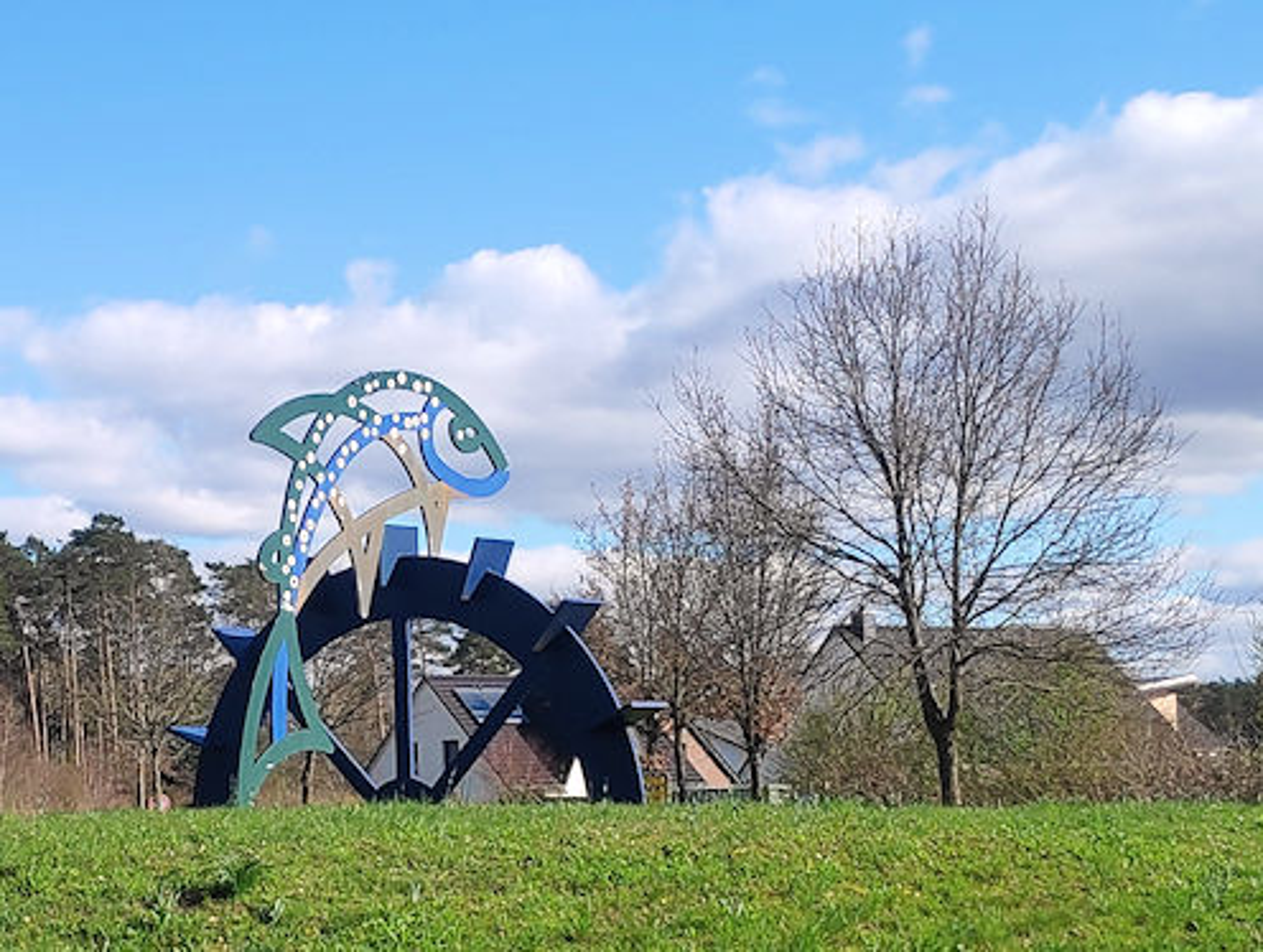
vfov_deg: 66.2
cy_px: 476
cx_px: 632
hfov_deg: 81.6
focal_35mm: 20
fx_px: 731
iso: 100
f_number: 1.9
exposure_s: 1/1713
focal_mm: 3.94
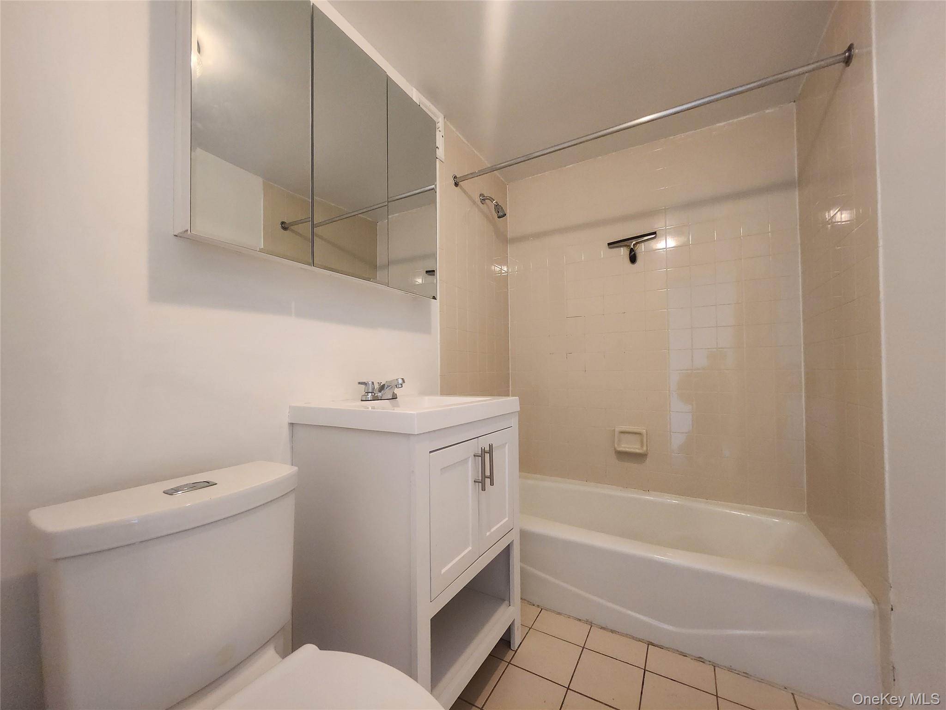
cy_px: 355
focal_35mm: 13
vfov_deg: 89.9
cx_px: 473
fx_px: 355
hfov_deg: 106.2
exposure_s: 1/30
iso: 500
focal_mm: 1.74
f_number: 2.2
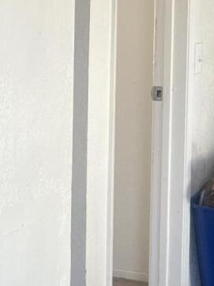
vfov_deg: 13.7
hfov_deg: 9.4
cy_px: 70
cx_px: -273
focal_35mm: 144
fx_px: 1186
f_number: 1.5
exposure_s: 1/120
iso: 80
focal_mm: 5.7
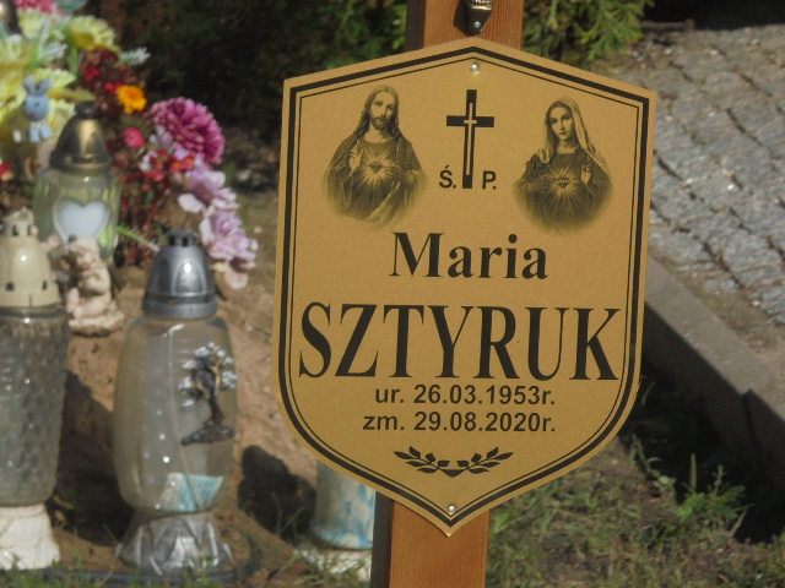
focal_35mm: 156
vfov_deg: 9.5
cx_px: 392
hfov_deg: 12.7
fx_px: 3538
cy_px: 294
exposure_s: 1/640
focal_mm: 27.6
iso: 100
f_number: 6.5
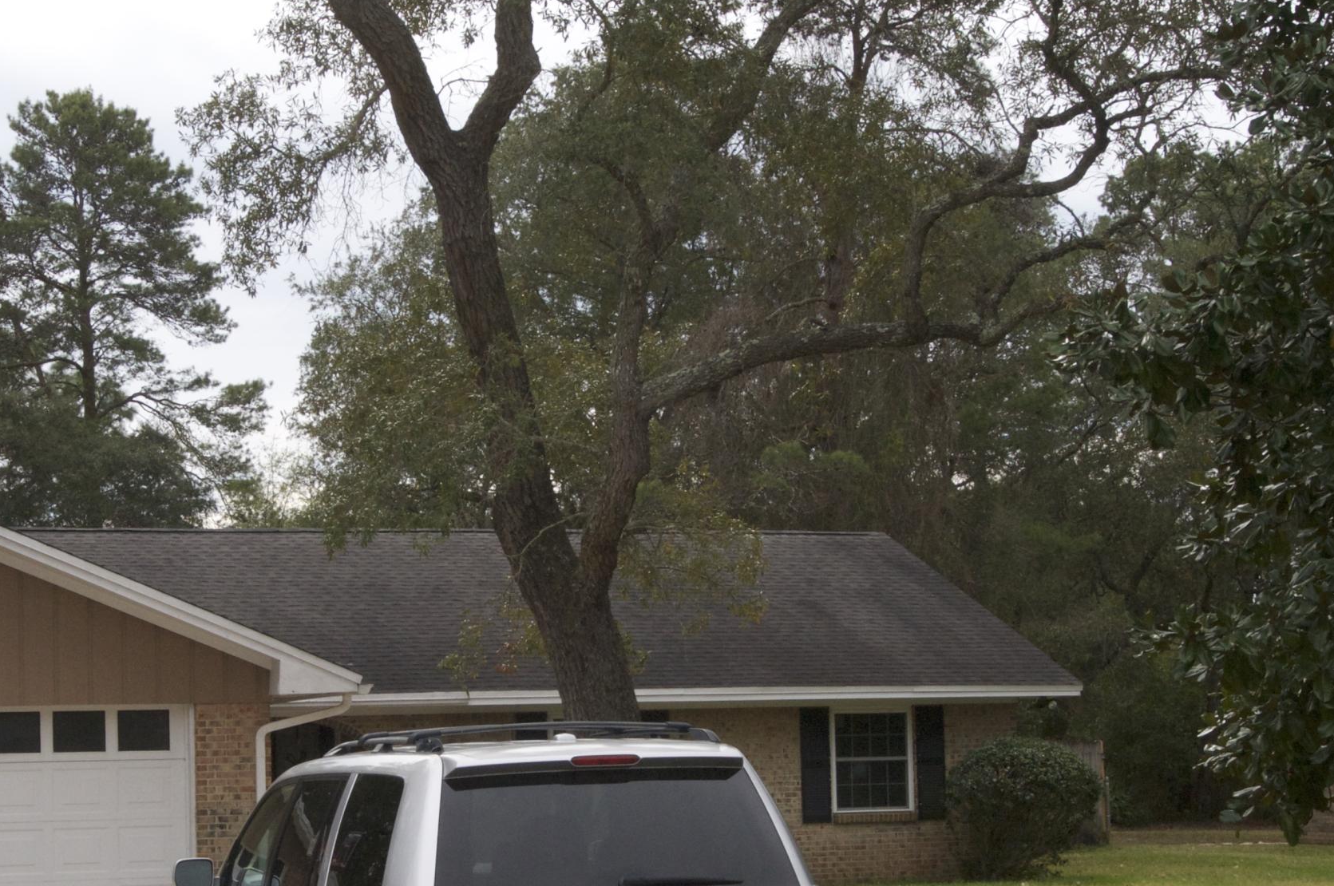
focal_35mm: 70
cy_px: 621
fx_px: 2591
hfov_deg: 28.7
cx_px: 480
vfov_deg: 19.3
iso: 800
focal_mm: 26
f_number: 18
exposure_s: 1/250
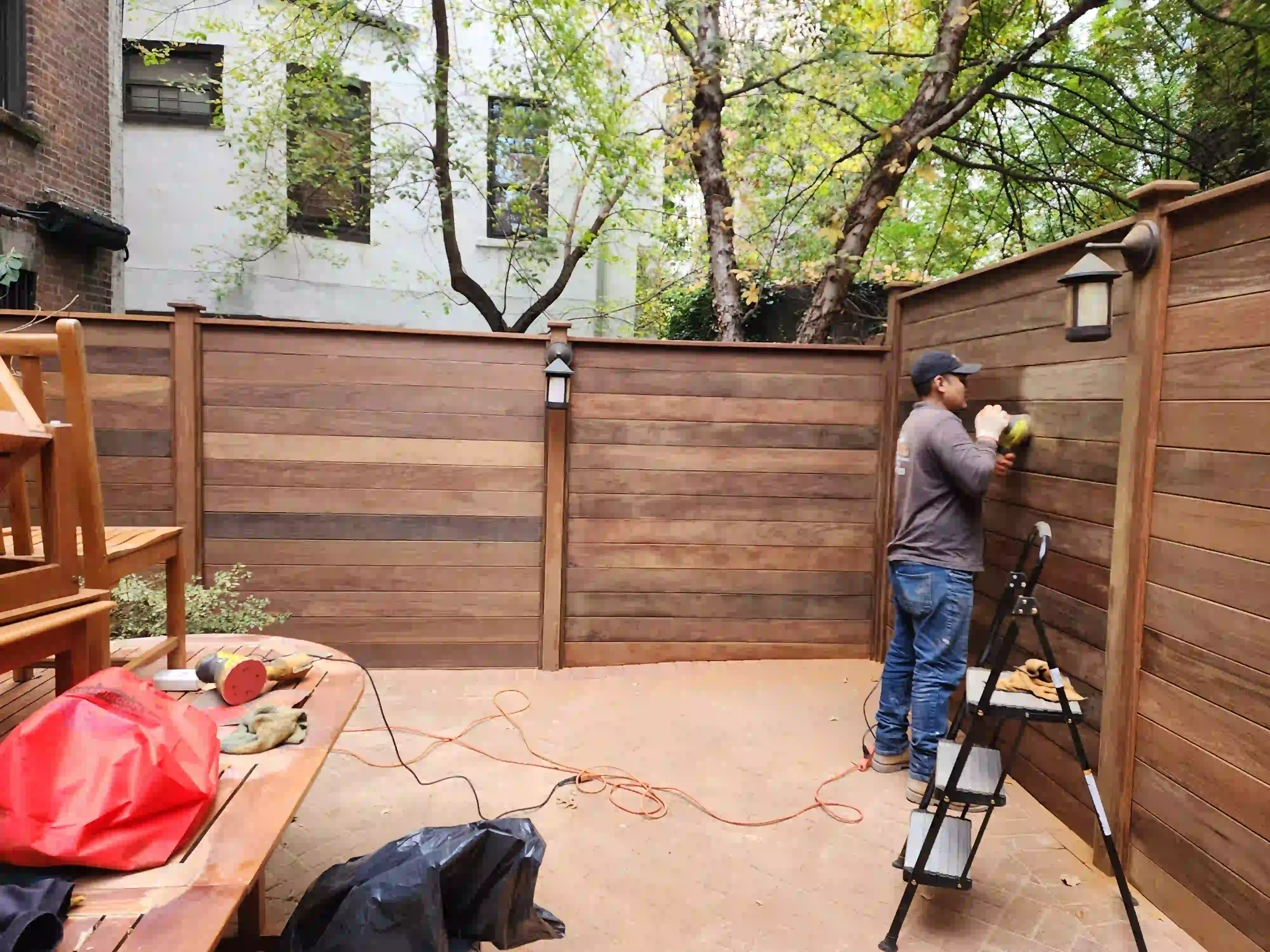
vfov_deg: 58.9
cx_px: 635
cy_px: 476
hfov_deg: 73.9
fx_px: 844
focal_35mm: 23
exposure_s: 1/180
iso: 200
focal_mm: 6.4
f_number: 1.8
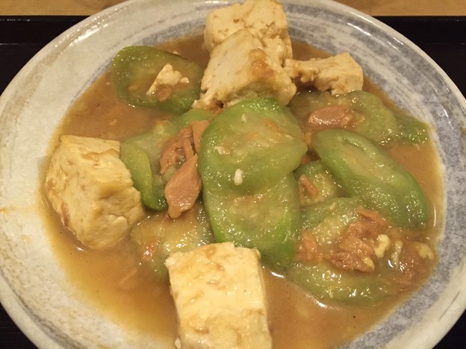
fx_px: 390
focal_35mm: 29
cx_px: 233
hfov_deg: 61.7
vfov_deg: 48.2
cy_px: 174
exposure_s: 1/33
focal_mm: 4.15
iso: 250
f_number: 2.2
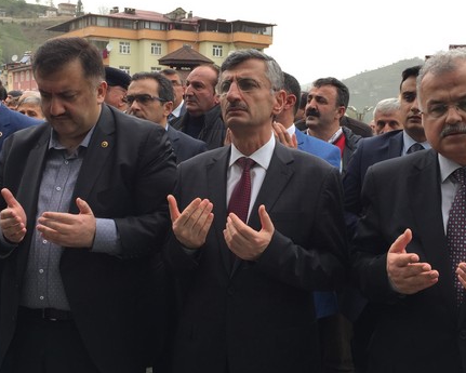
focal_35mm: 44
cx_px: 234
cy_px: 178
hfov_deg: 42.0
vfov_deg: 34.2
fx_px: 607
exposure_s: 1/117
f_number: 2.2
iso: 32
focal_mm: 4.15
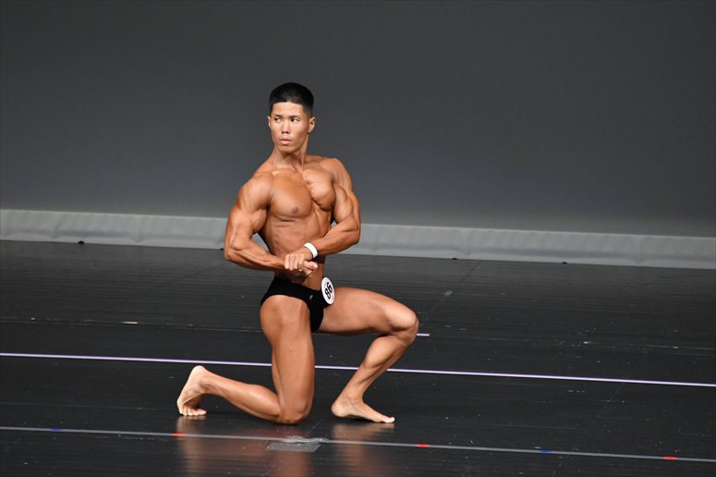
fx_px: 8946
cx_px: 358
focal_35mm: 450
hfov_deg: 4.6
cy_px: 238
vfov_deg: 3.1
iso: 4000
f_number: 5.6
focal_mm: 300
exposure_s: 1/400
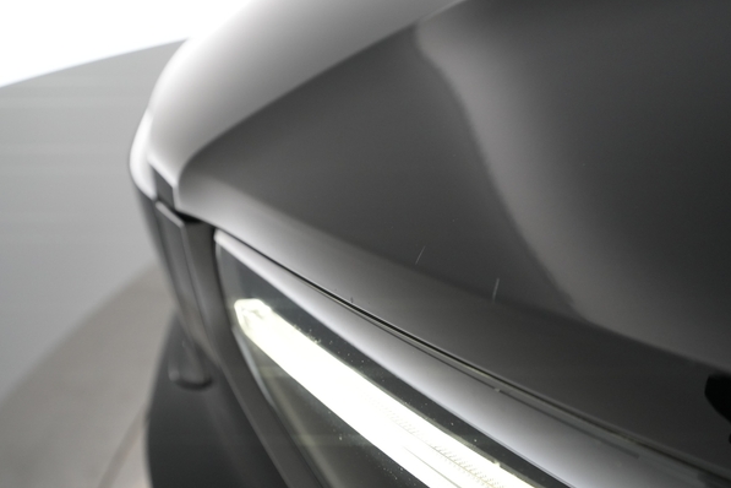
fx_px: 609
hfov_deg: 61.9
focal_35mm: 30
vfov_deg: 43.6
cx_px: 345
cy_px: 248
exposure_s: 1/100
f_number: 5
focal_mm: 28
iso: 2500
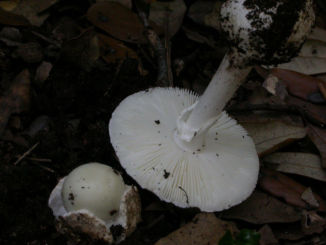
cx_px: 163
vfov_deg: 12.1
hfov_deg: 16.1
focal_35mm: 122
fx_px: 1149
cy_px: 122
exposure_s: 1/30
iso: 200
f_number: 10
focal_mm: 25.3
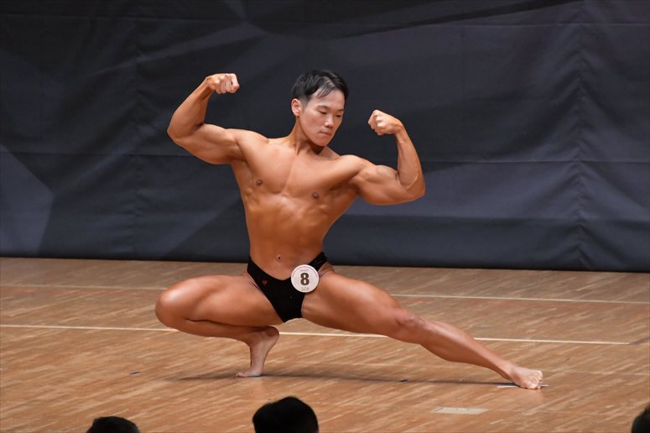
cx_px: 325
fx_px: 6768
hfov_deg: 5.5
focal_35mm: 375
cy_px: 216
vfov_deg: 3.7
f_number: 5.6
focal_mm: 250
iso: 6400
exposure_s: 1/400
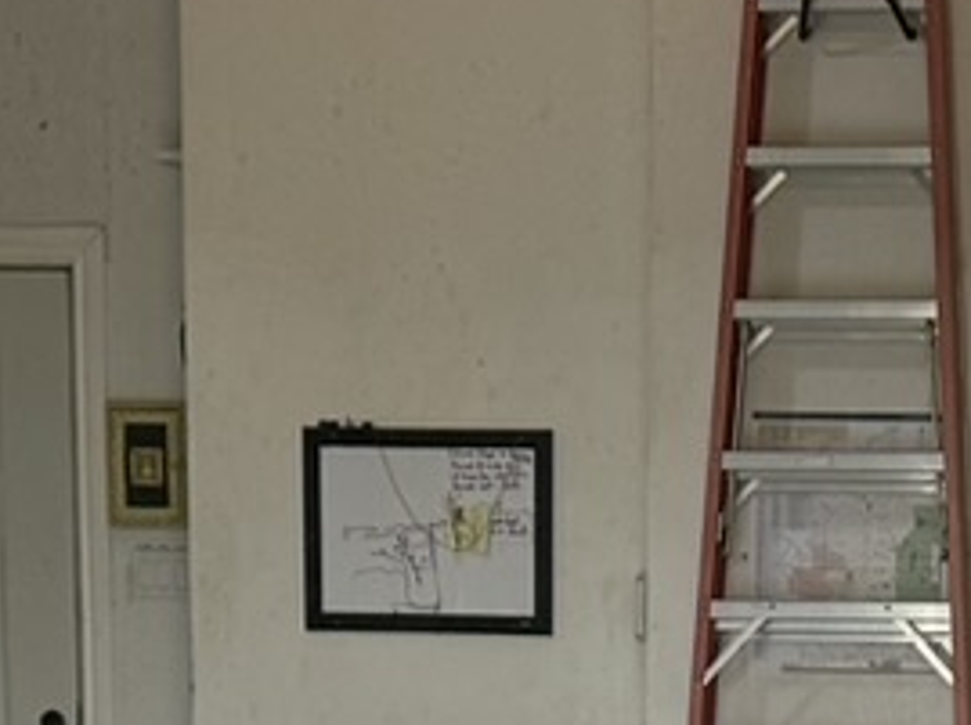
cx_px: 776
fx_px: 5126
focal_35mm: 183
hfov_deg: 10.8
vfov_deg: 7.1
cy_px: 2254
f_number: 1.78
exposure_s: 1/321
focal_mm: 6.76
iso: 80
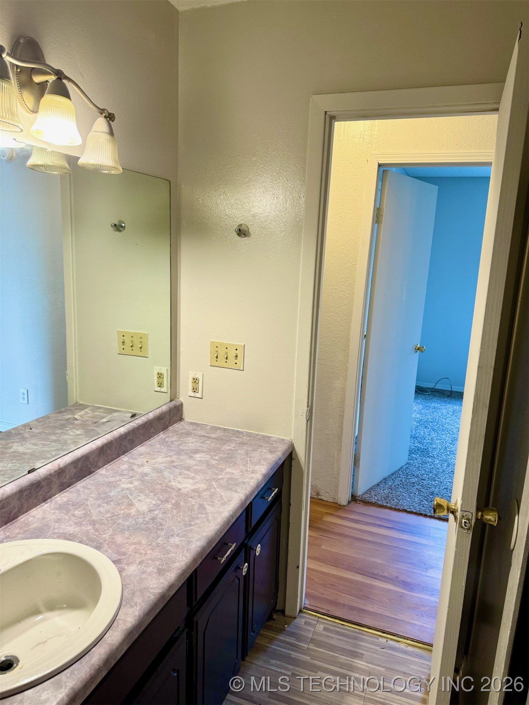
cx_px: 264
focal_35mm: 24
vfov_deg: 71.6
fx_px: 489
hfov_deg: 56.8
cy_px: 352
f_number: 1.78
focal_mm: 6.76
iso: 200
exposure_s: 1/60
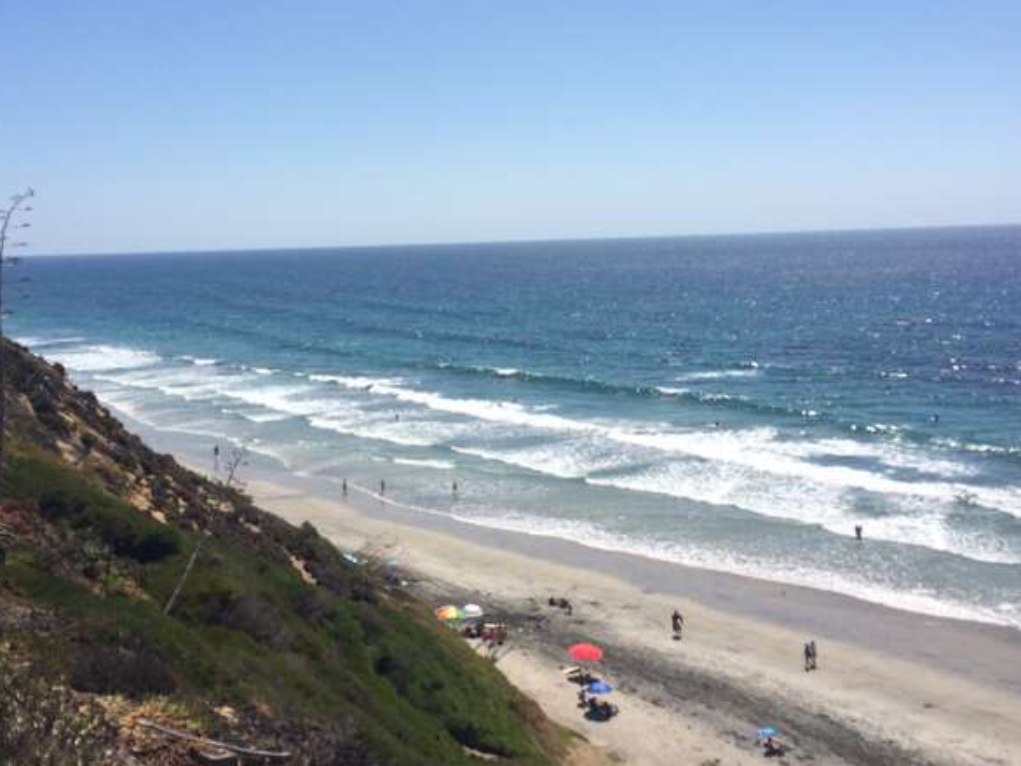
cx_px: 479
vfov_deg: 37.7
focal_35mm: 38
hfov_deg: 48.9
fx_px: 1121
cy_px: 353
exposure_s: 1/4115
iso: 32
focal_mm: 4.15
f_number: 2.2
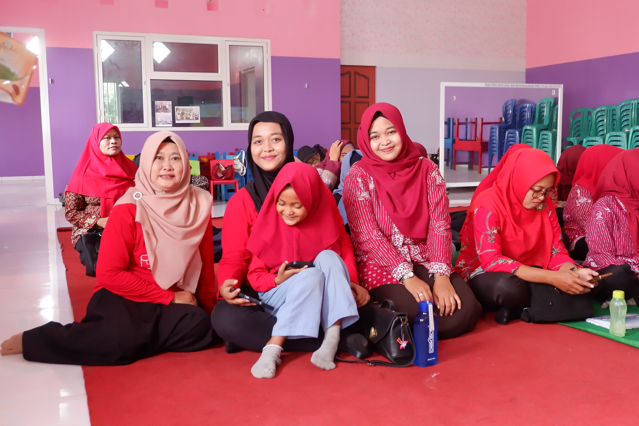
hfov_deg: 50.7
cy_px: 213
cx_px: 320
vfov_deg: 35.1
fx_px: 674
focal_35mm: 38
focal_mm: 25.6
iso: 2000
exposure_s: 1/52
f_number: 4.5
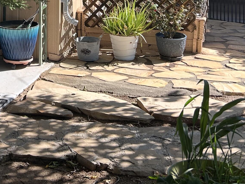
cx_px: 17
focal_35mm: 68
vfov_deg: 20.0
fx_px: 481
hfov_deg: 27.4
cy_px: -47
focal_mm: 5.7
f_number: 1.5
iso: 50
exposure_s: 1/1029
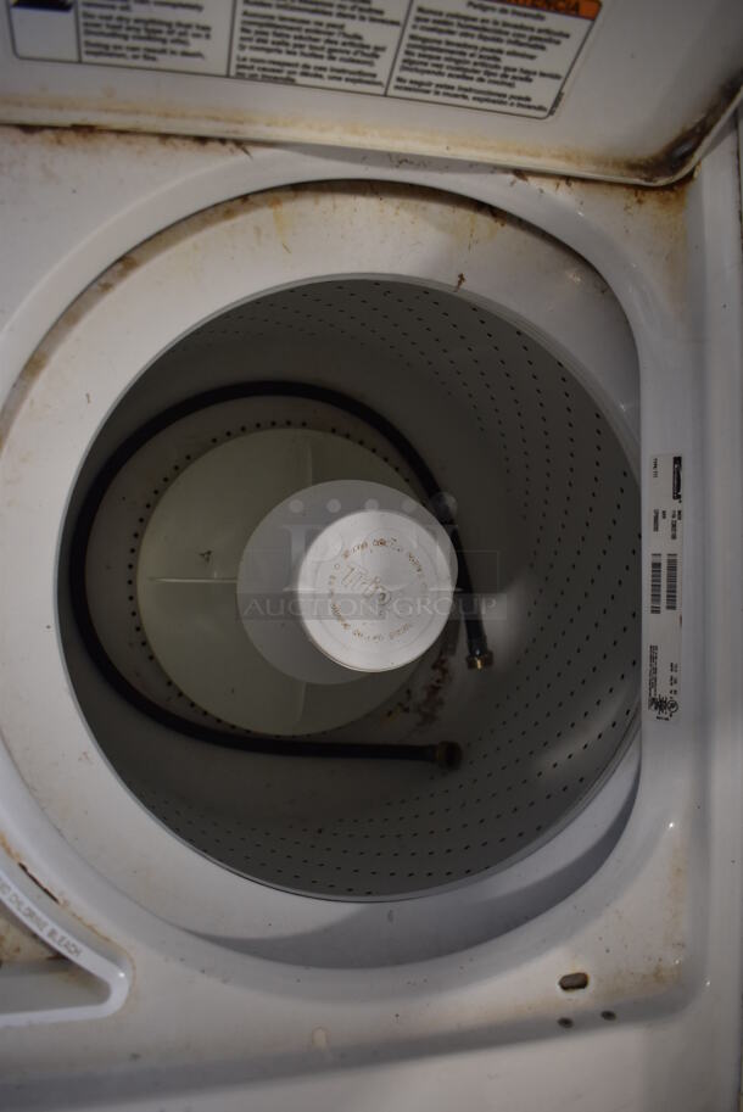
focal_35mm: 27
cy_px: 556
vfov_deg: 67.3
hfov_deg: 48.0
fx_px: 835
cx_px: 372
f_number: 3.5
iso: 720
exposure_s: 1/250
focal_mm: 18
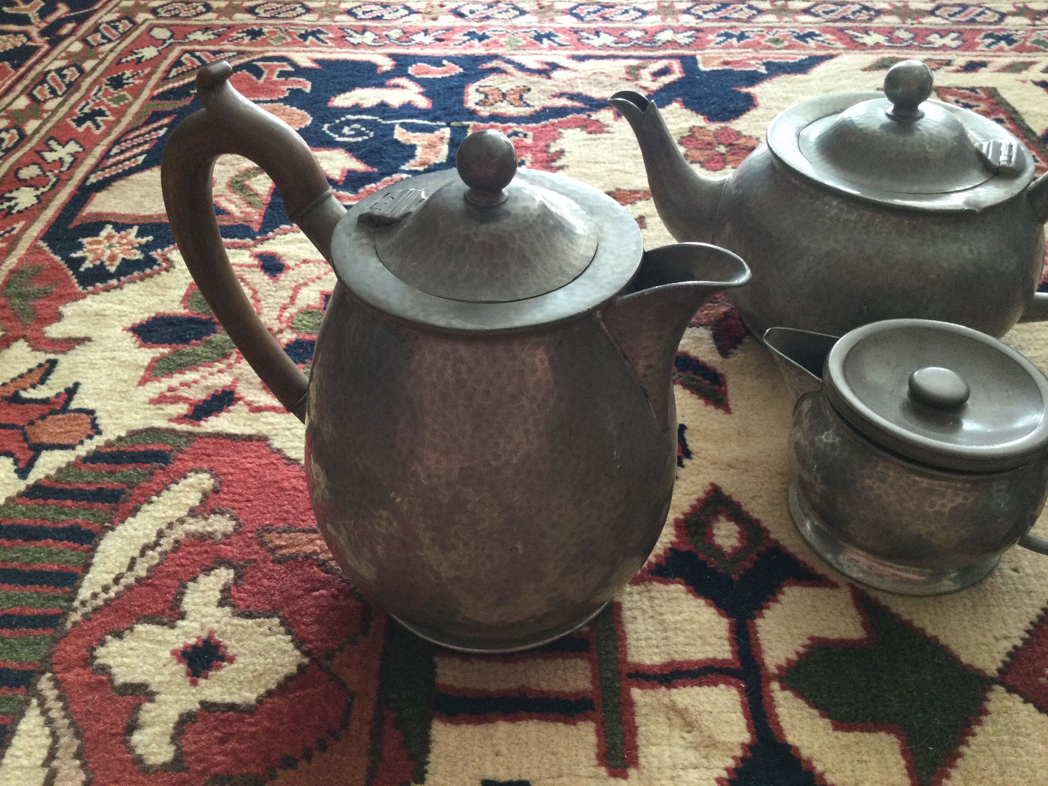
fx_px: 939
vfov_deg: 45.4
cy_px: 393
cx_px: 524
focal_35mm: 31
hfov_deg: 58.4
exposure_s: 1/33
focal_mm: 3.3
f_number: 2.4
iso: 125
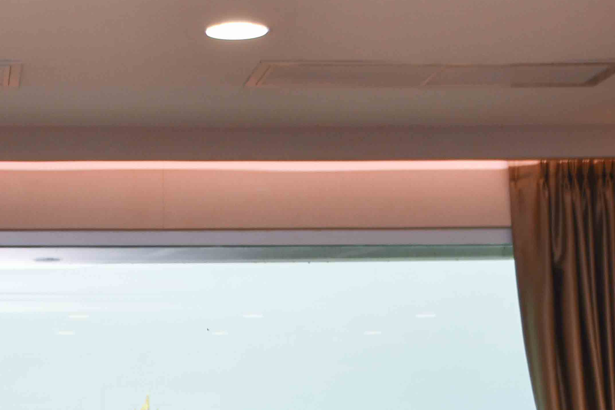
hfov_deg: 16.2
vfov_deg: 10.8
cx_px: 91
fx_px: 2135
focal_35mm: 125
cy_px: 505
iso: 220
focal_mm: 32
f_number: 4.2
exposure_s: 1/60
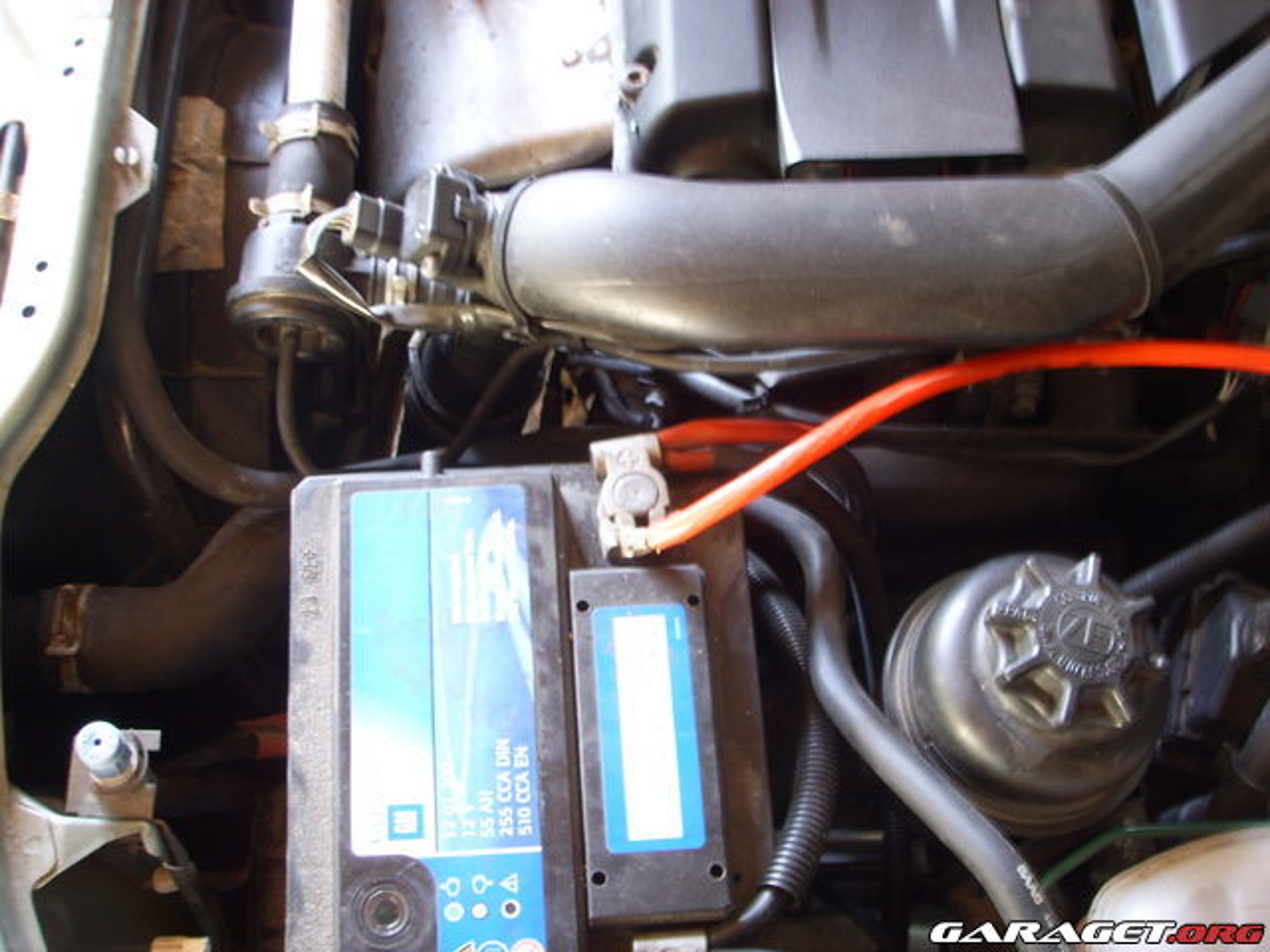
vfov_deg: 36.8
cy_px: 476
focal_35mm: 39
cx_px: 635
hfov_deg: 47.9
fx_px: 1431
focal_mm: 6.6
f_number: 3.5
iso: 63
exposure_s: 1/3
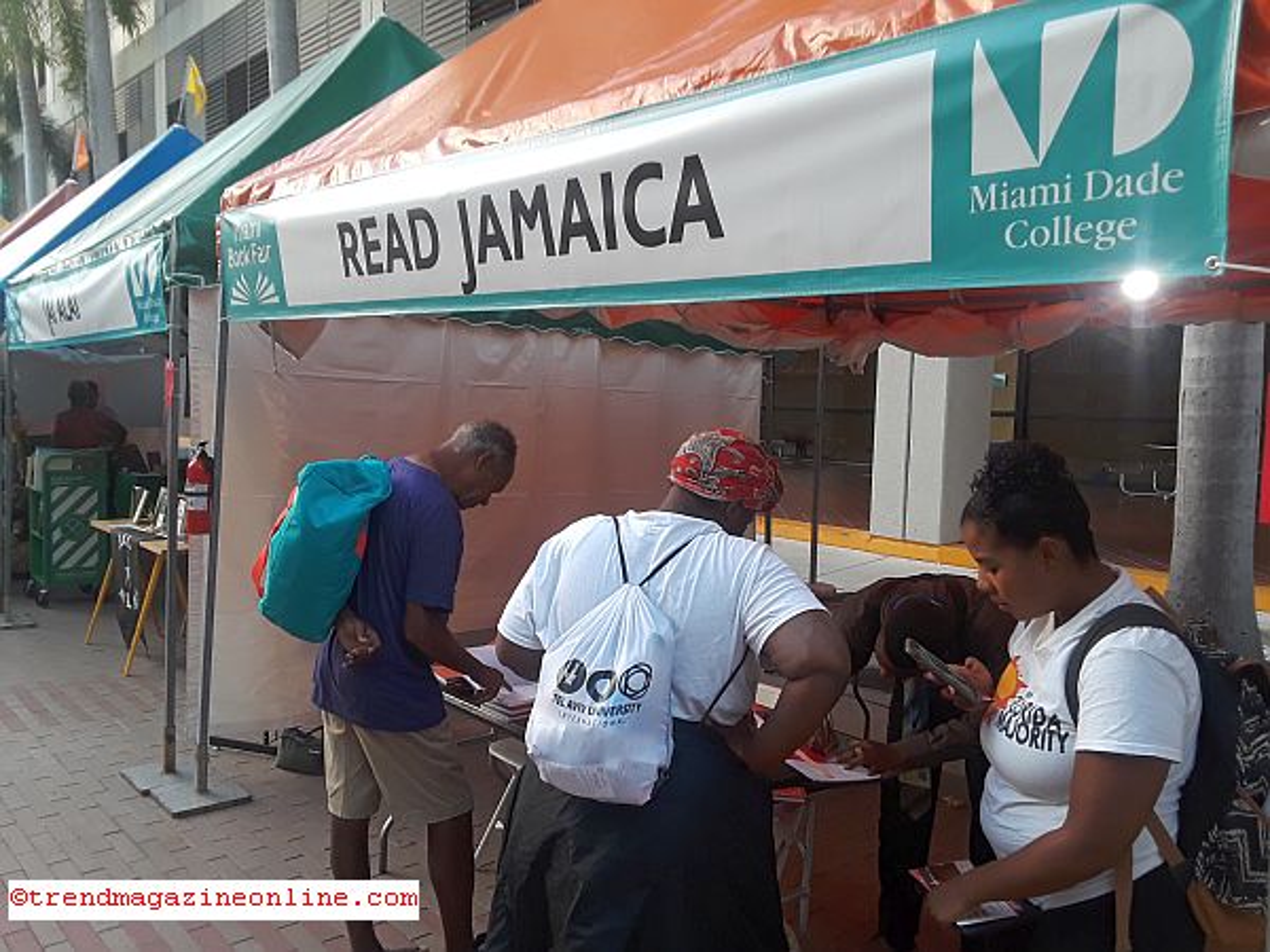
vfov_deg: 49.7
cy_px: 476
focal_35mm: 28
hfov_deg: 63.4
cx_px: 635
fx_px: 1027
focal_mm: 2.9
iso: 64
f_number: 1.9
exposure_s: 1/60
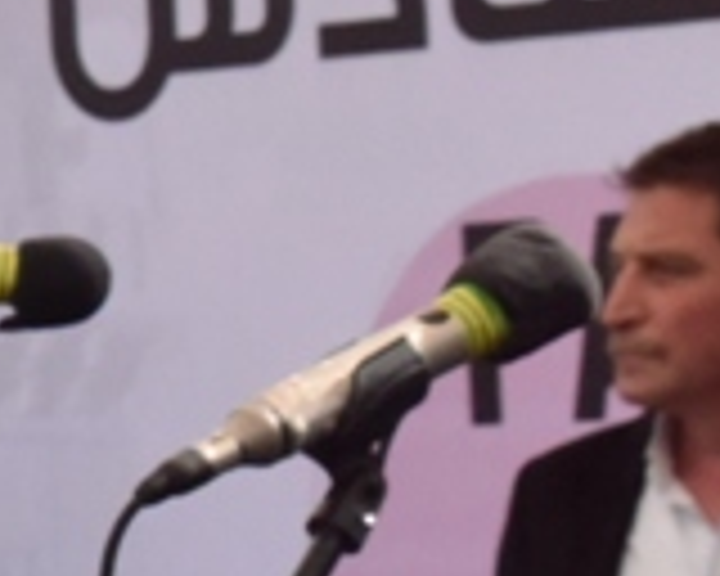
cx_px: -1386
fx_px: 6670
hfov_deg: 5.8
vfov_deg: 4.9
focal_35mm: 313
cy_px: 619
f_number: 16
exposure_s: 1/1000
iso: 2500
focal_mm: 52
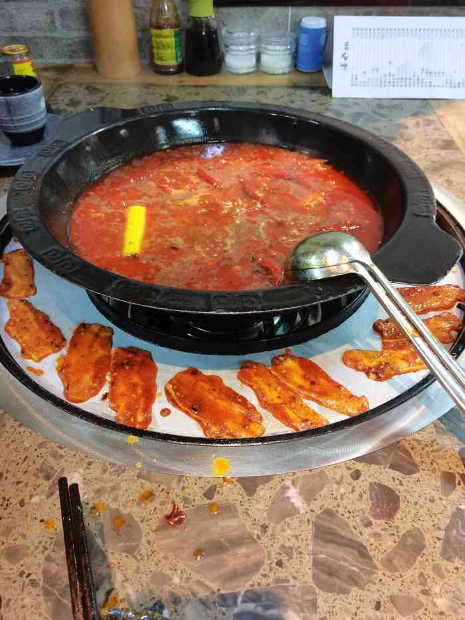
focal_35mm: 27
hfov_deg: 51.4
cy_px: 310
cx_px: 232
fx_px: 483
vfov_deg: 65.3
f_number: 1.9
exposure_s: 1/33.3
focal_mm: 4.94
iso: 320
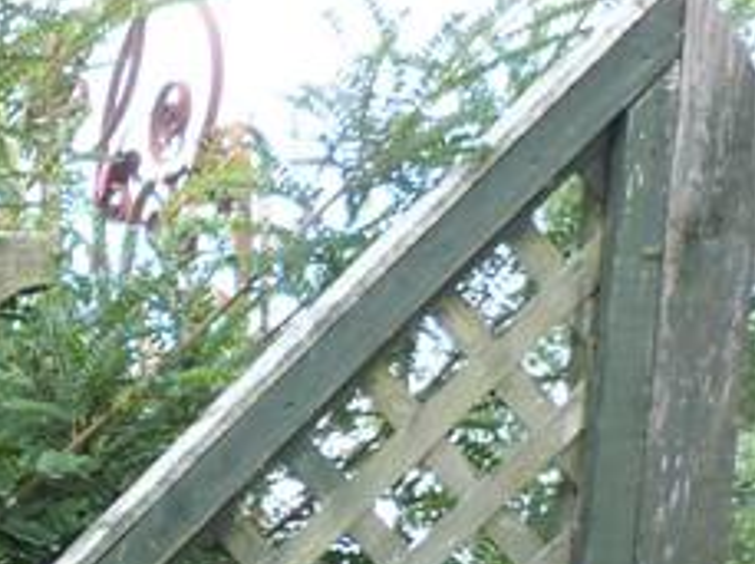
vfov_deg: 11.6
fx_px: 2439
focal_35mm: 112
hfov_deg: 13.8
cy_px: 1194
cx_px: -930
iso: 100
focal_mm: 4.5
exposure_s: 1/125
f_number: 3.6
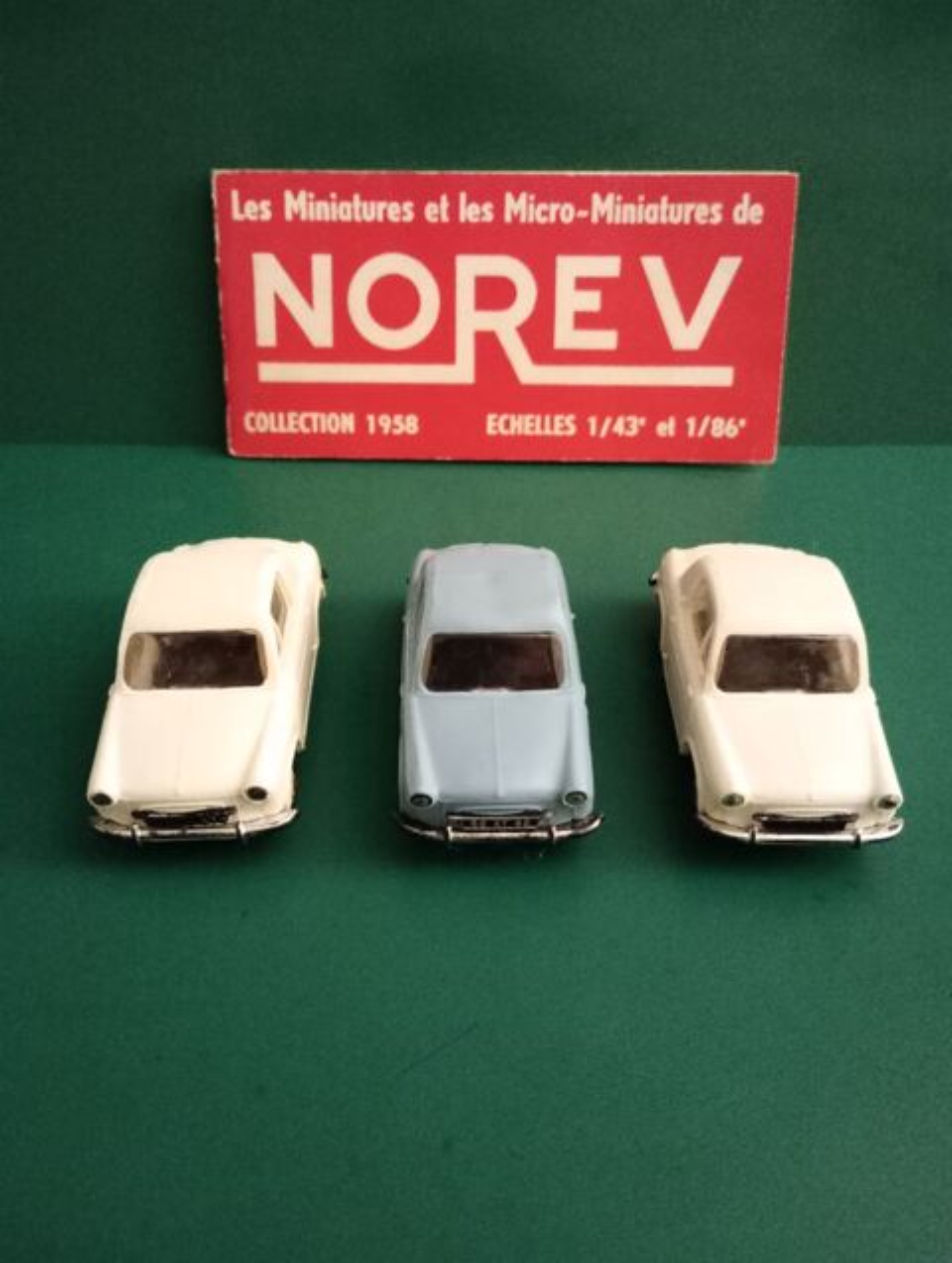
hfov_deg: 49.9
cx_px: 476
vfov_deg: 63.4
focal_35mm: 28
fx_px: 1024
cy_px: 632
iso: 4576
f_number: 1.8
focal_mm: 4.27
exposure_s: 1/10
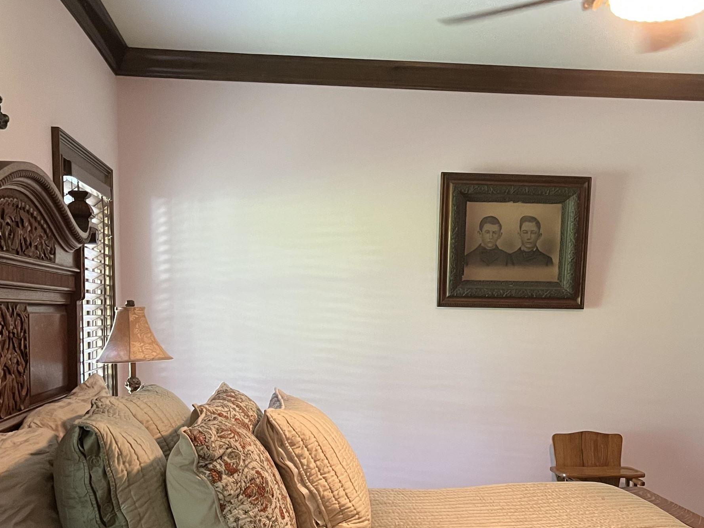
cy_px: 386
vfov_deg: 31.7
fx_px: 915
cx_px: 412
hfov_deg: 41.9
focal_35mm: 45
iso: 500
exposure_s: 1/60
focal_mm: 5.1
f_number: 1.6
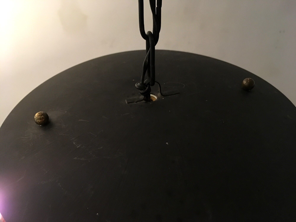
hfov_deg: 61.7
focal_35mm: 29
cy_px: 111
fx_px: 248
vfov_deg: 48.2
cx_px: 148
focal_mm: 4.15
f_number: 2.2
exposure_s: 1/17
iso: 250
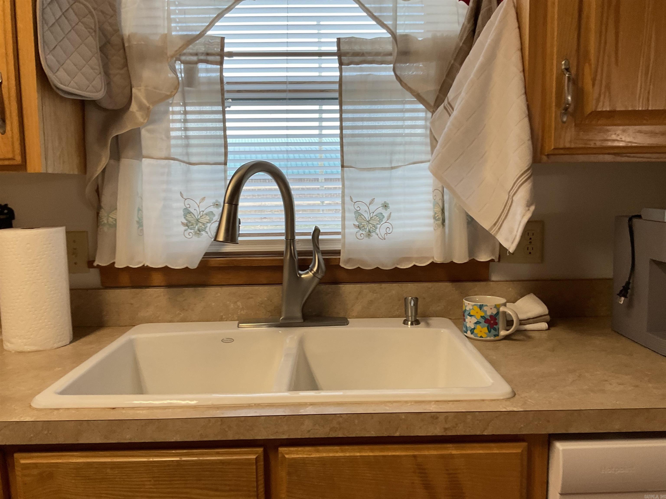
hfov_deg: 61.7
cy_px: 250
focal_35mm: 29
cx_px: 333
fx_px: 558
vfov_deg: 48.2
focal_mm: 3
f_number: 1.8
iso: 40
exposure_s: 1/60
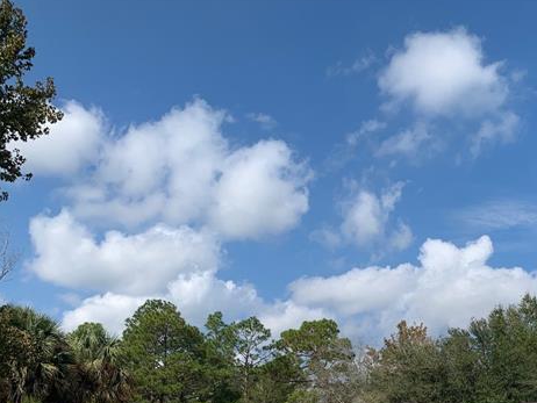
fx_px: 698
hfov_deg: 41.1
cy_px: 340
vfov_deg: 31.1
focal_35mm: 45
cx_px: 388
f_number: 1.8
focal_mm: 4.25
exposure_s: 1/2755
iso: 25
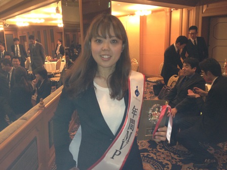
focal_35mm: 35
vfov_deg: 40.7
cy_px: 85
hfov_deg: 52.6
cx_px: 114
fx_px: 230
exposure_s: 1/20
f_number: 2.4
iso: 200
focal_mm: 4.28
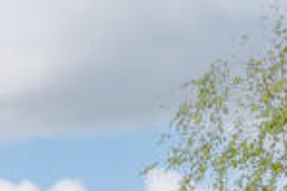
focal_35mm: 110
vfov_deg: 10.0
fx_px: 876
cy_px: 536
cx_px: -341
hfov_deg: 14.4
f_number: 8
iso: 500
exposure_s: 1/250
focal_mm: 16
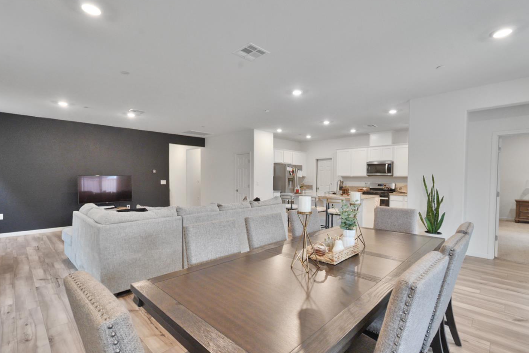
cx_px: 264
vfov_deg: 70.5
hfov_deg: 93.2
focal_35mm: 17
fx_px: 250
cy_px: 183
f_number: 8
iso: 12800
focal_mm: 16
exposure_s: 1/30
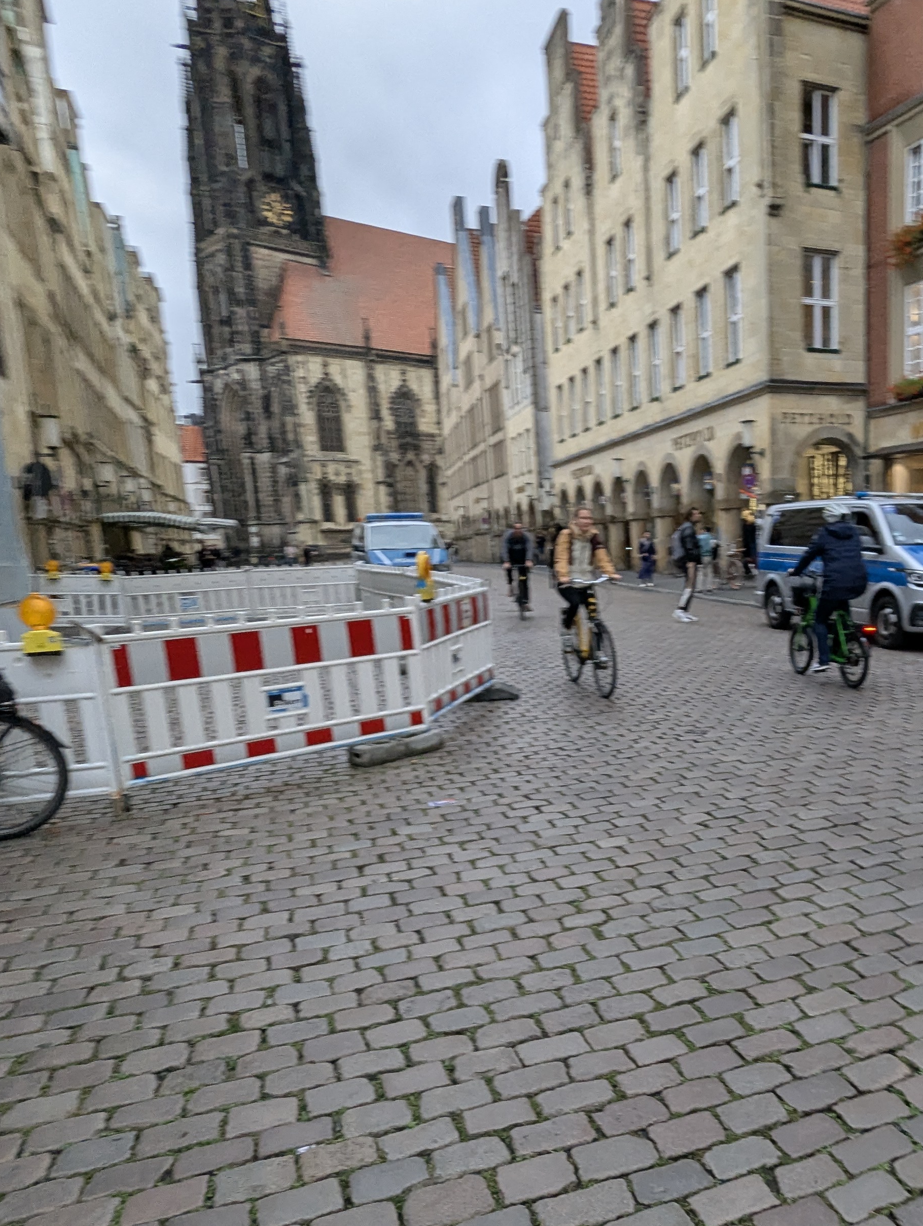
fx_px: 958
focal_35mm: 27
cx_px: 712
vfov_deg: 64.2
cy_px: 773
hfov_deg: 49.1
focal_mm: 2.35
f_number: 2.2
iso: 61
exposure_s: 1/245
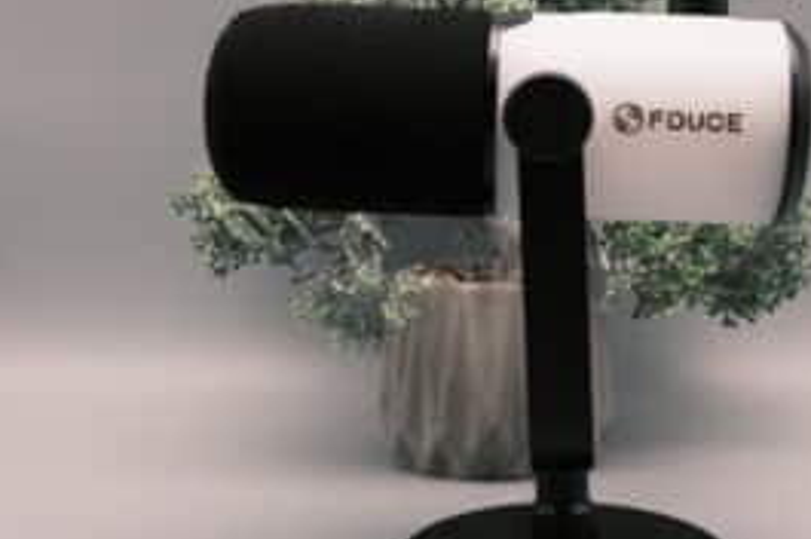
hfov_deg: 35.4
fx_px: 1260
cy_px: 227
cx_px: 517
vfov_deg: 24.1
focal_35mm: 56
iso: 640
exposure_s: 1/100
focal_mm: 25.5
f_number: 8
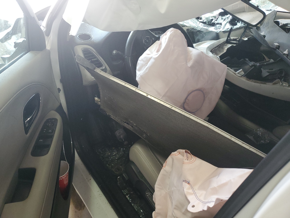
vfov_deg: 53.1
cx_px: 145
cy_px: 109
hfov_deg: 67.3
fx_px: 218
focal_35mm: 26
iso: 150
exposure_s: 1/60.2
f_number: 1.5
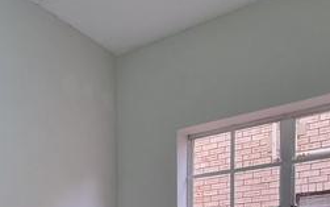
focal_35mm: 44
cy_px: 285
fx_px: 396
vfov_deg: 24.6
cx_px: 38
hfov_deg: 41.9
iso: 250
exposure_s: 1/50
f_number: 2.2
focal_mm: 2.2
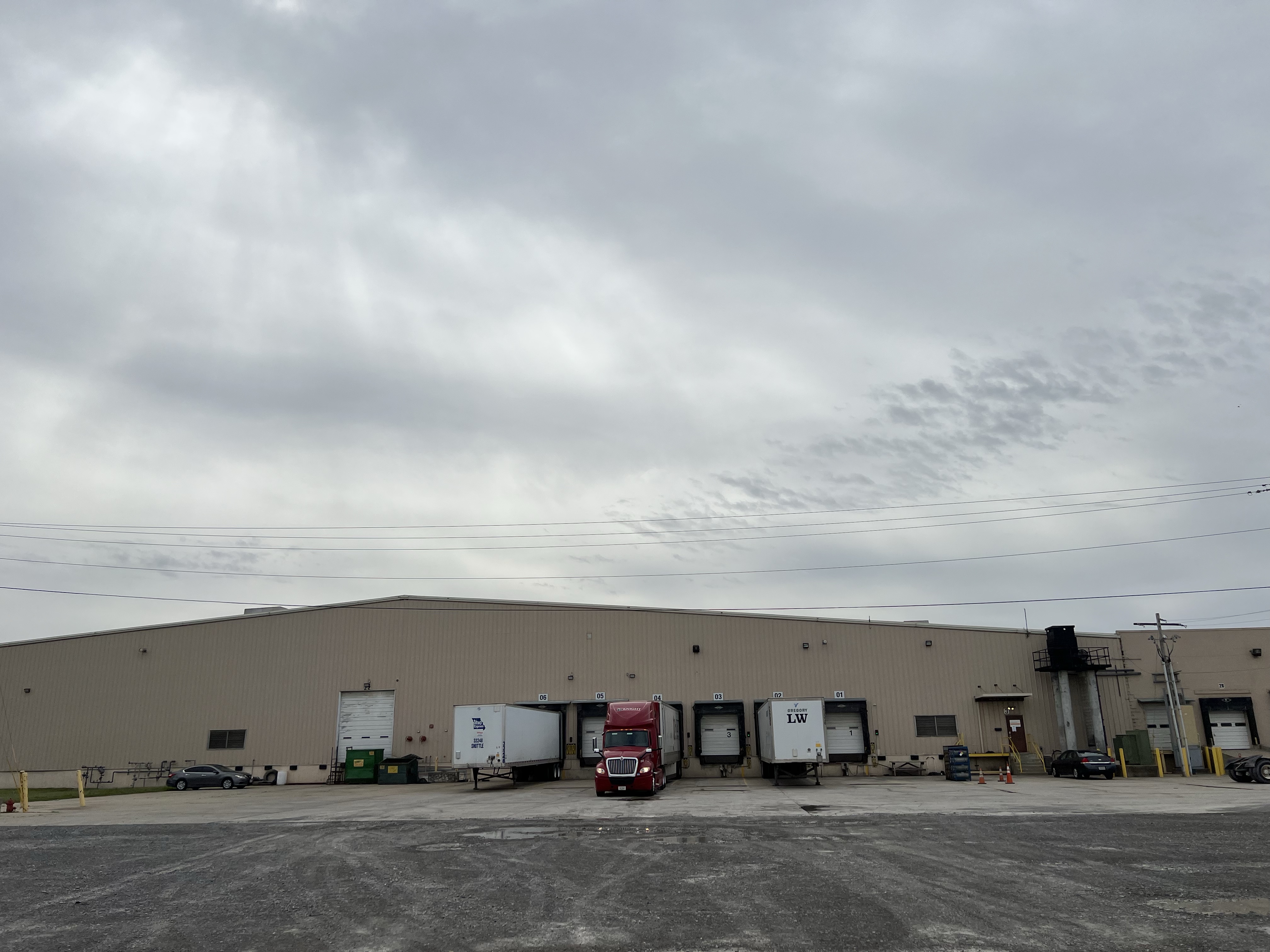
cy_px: 476
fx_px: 954
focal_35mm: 26
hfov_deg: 67.3
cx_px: 635
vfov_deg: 53.1
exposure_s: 1/12658
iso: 50
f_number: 1.5
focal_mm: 5.7
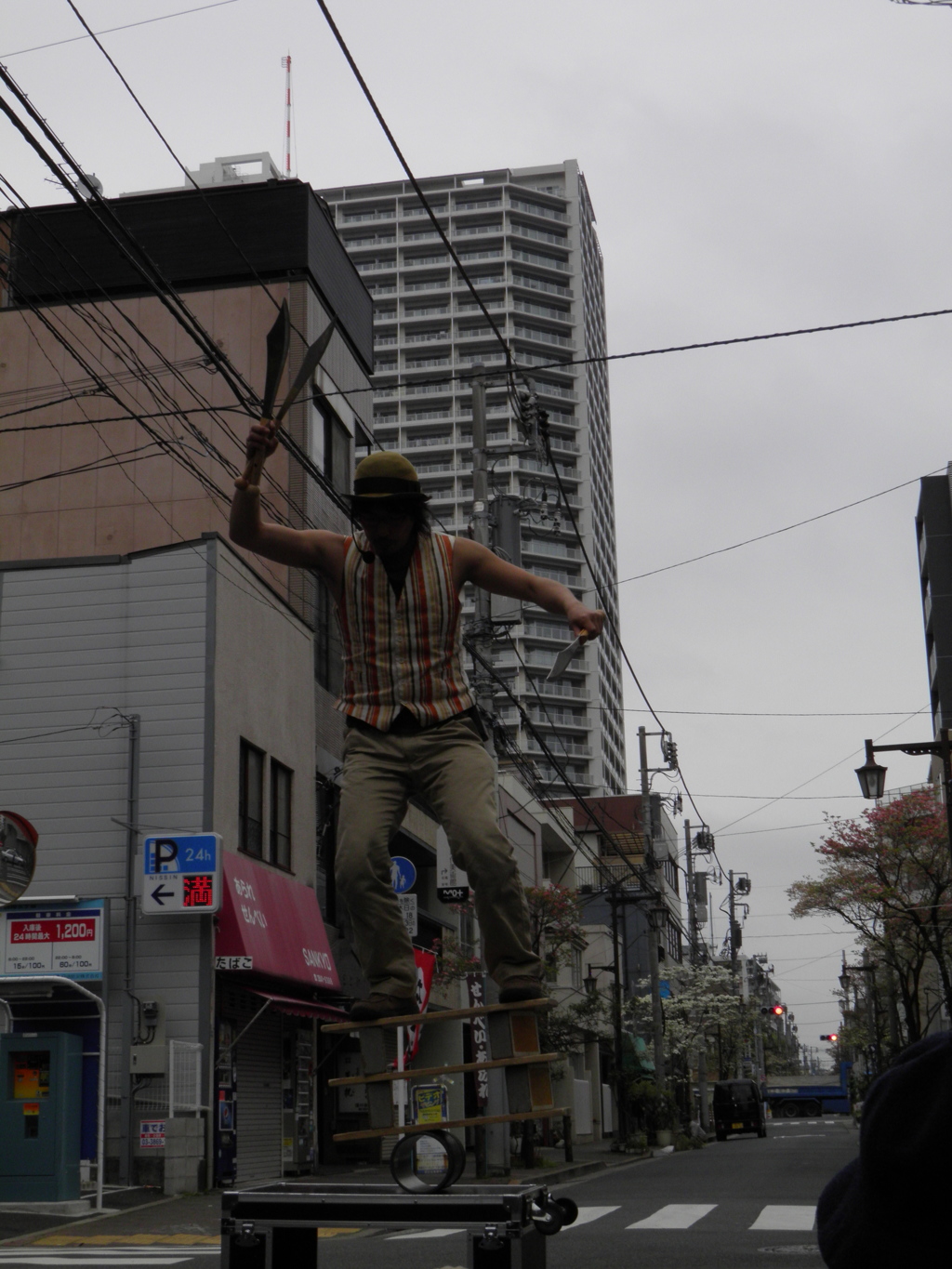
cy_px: 634
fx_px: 1796
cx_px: 476
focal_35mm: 49
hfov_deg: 29.7
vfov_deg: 38.9
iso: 100
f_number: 5.5
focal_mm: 8.9
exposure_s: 1/250
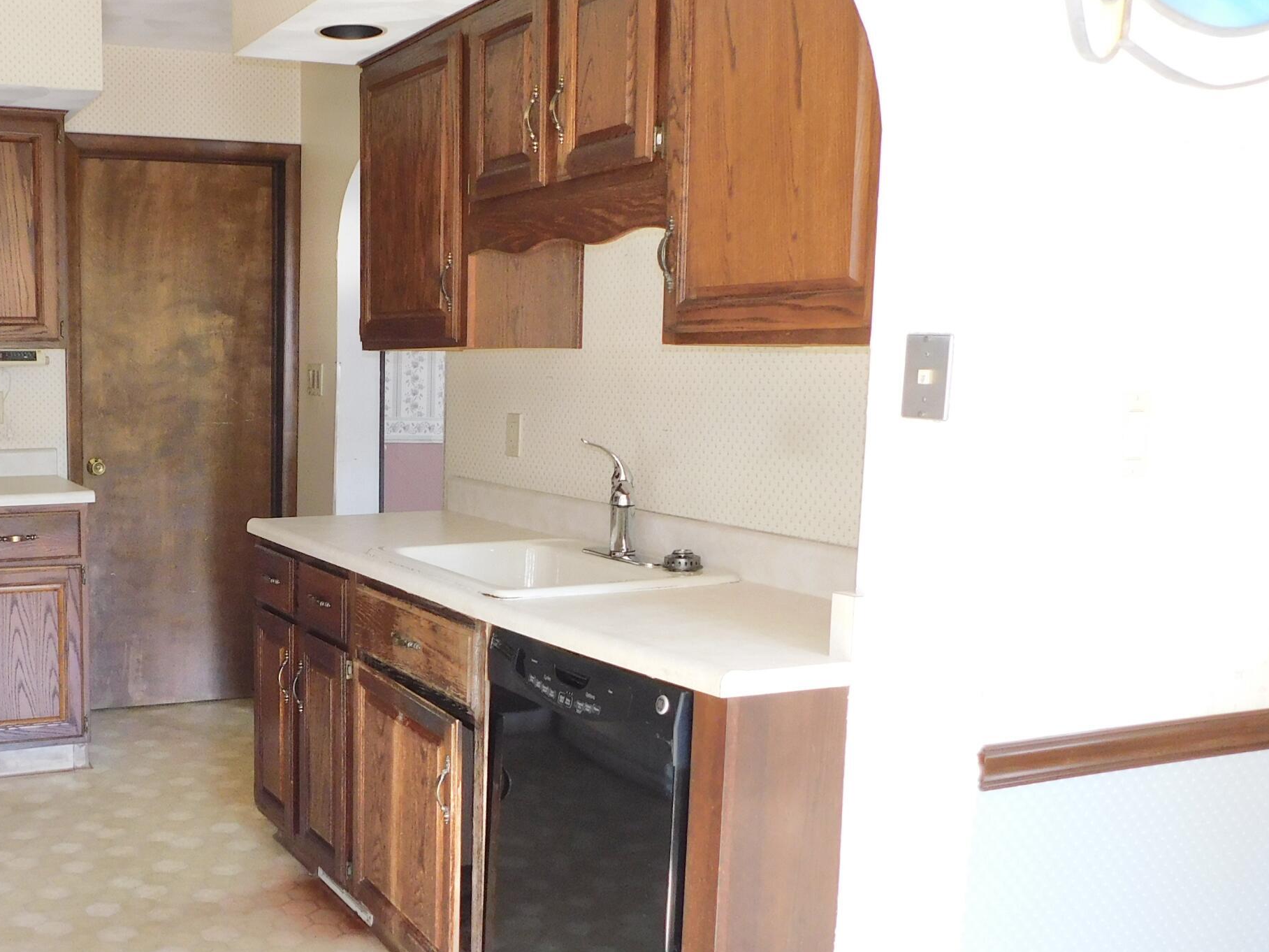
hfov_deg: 46.9
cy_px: 538
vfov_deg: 37.7
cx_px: 292
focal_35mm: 38
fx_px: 1393
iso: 200
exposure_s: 1/30
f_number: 3
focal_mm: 4
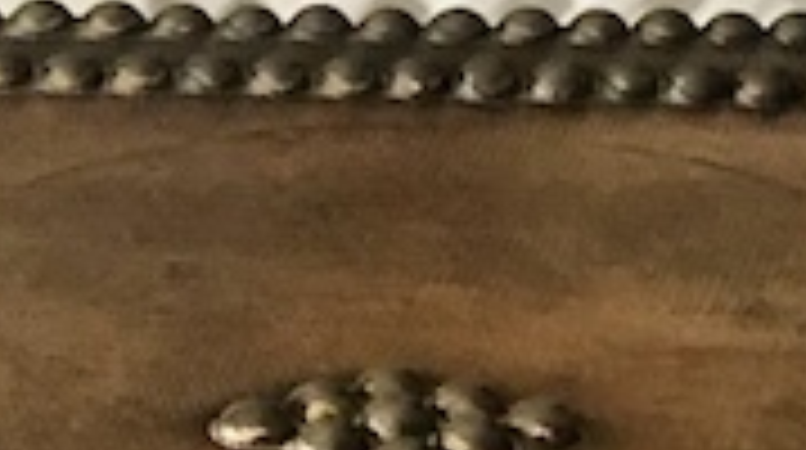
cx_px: 257
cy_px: 1472
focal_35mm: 205
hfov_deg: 10.5
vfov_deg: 5.5
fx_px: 4374
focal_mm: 4
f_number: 1.8
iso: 100
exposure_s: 1/15
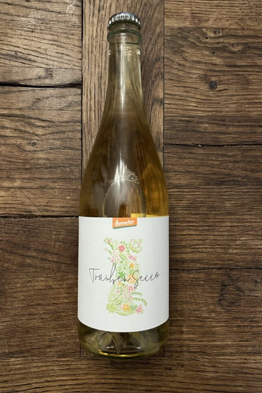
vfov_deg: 65.5
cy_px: 197
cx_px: 122
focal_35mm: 28
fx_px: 306
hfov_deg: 46.4
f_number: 1.6
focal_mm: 5.1
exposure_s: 1/50
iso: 320
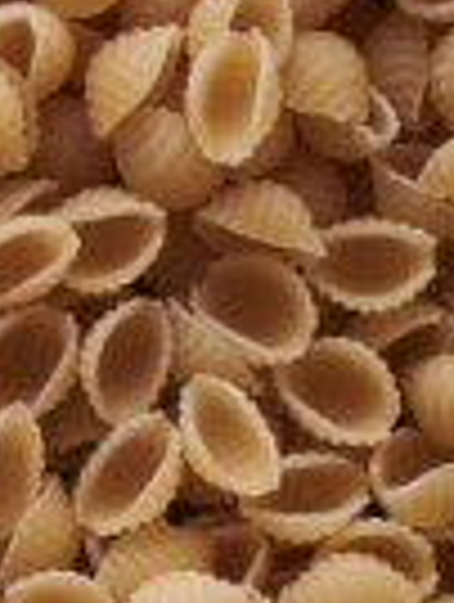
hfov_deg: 4.8
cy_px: 634
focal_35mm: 287
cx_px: -1232
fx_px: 5003
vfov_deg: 6.9
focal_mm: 50
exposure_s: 1/100
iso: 160
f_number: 8
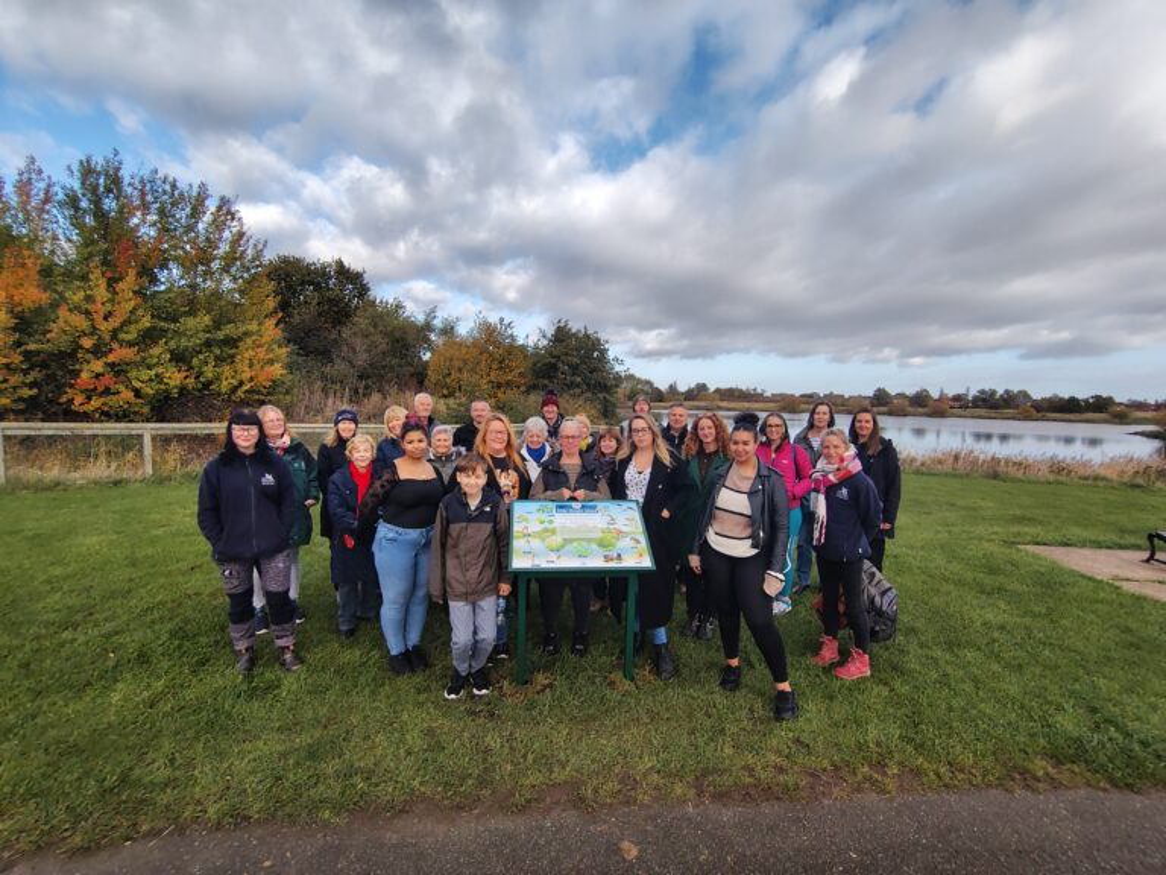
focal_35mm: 16
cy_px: 438
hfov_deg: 94.5
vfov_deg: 78.1
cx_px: 583
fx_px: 539
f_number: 2.2
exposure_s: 1/575
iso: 100
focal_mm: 1.66
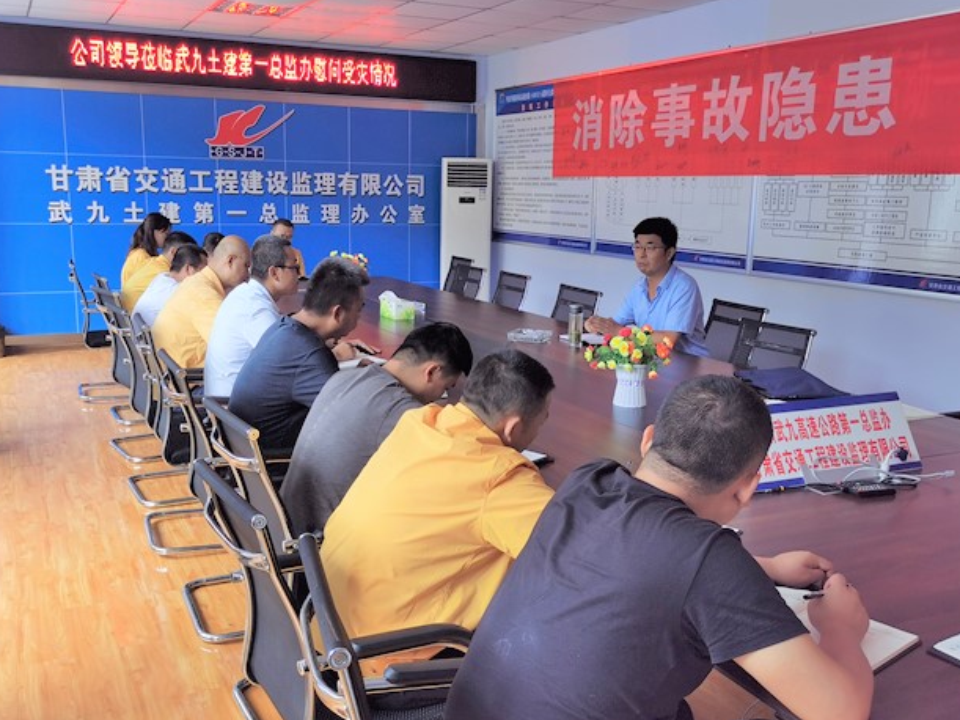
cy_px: 384
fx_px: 998
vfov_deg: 39.6
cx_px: 476
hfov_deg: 51.4
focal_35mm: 36
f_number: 1.8
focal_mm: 5.58
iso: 64
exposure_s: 1/100
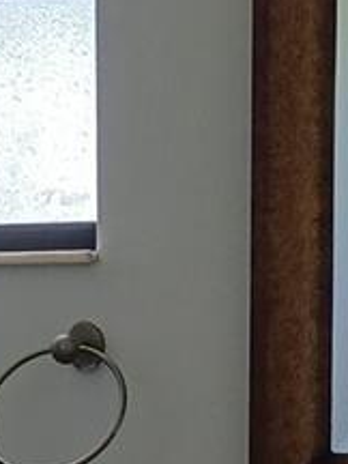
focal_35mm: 150
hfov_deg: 9.9
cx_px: 146
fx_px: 2011
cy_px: 522
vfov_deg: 12.9
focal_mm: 4
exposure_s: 1/60
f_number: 1.8
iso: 200
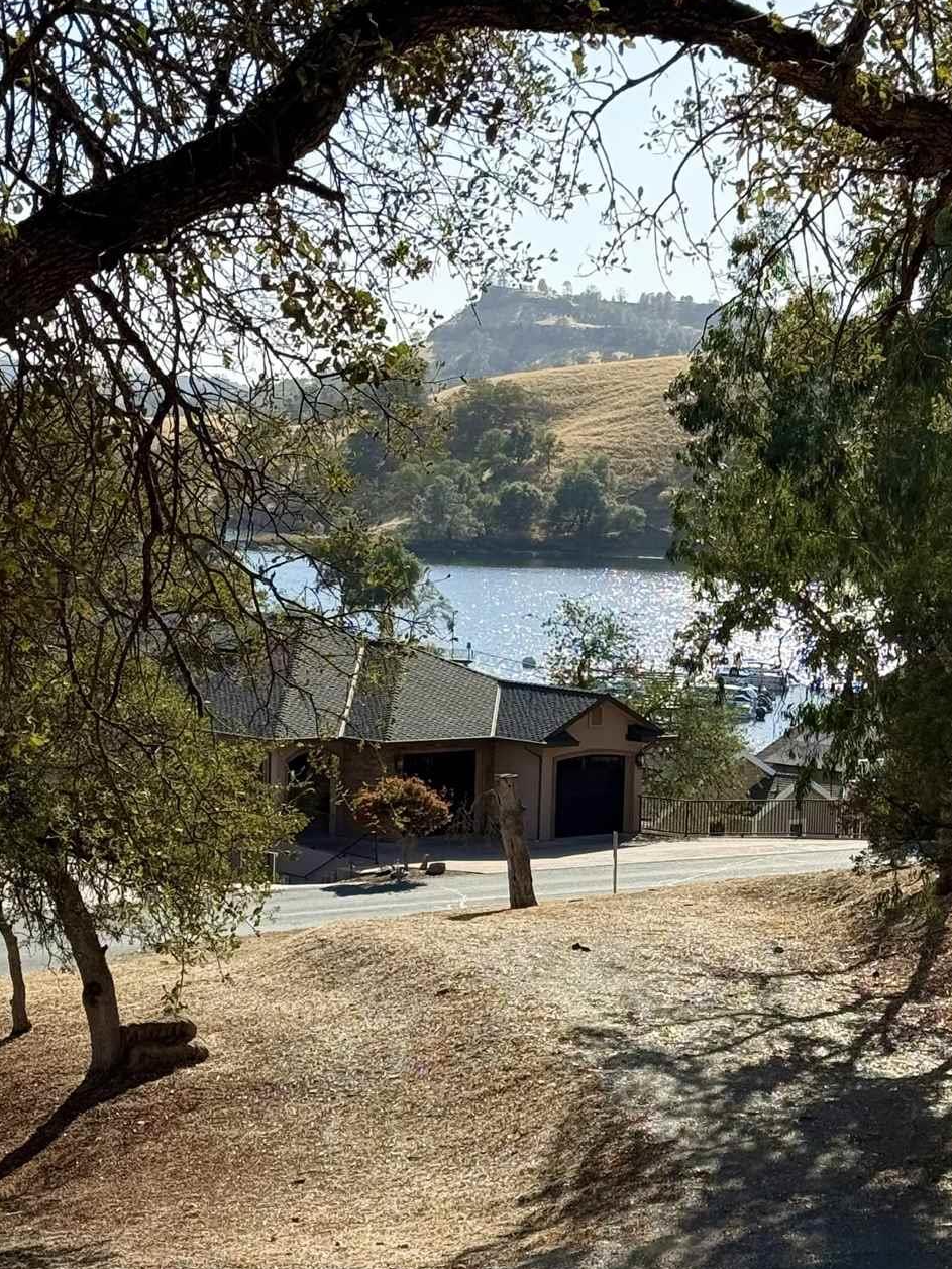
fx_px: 3226
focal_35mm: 88
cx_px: 725
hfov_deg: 16.7
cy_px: 894
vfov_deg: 22.1
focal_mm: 6.76
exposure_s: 1/3534
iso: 80
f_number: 1.78
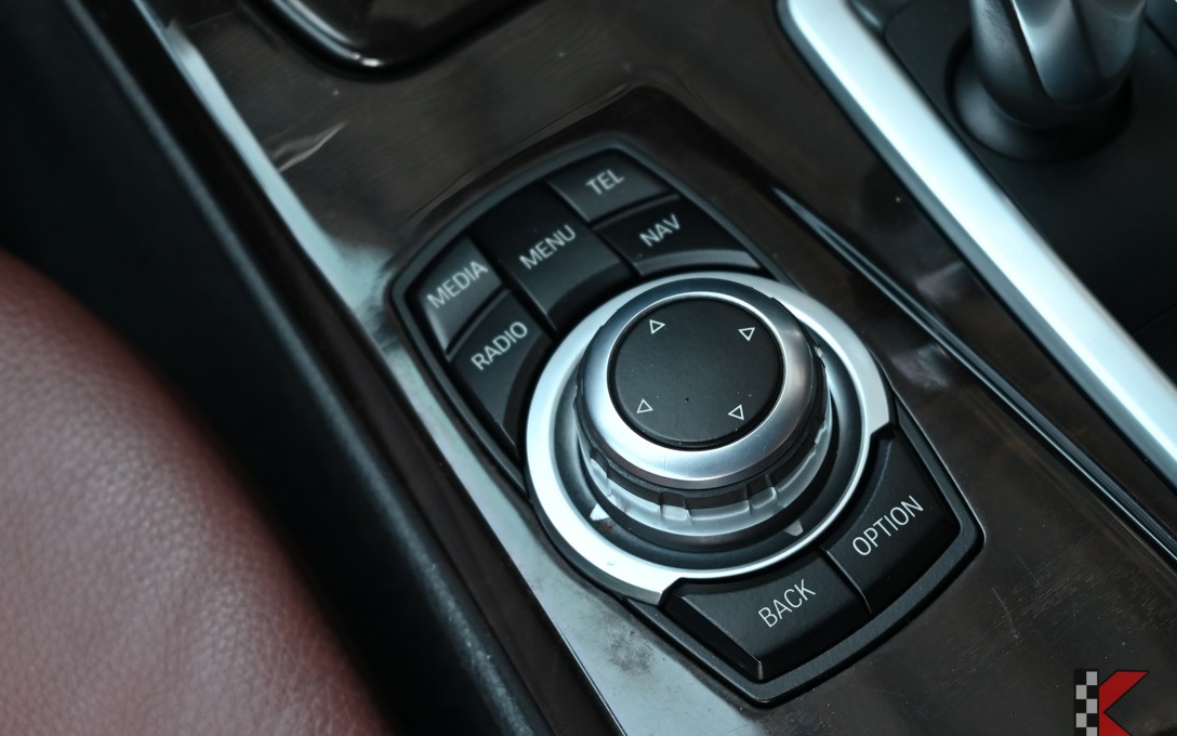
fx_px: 2213
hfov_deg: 29.8
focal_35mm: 69
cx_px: 593
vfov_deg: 18.9
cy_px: 389
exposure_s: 1/30
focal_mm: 45
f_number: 6
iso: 560
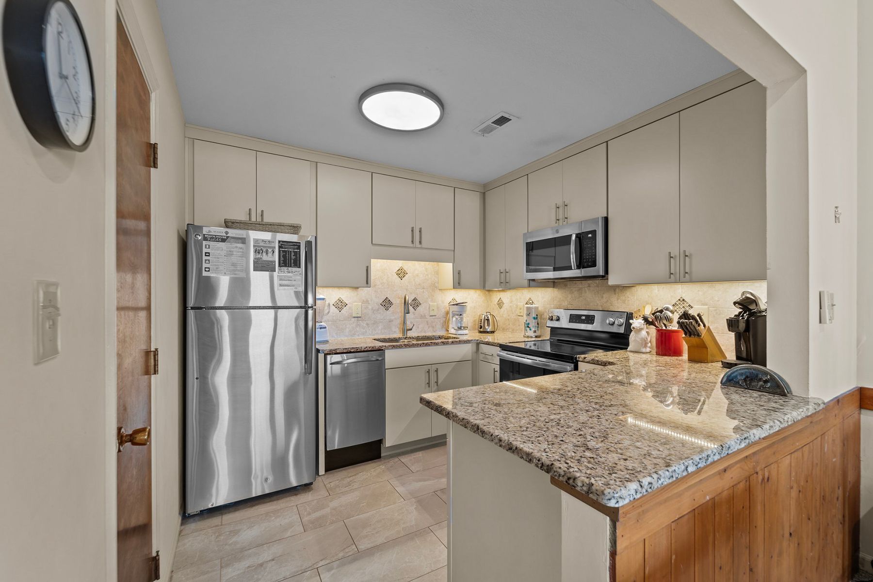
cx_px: 436
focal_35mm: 14
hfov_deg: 104.3
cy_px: 291
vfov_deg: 81.2
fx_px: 339
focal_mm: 14
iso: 100
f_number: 8
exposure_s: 1
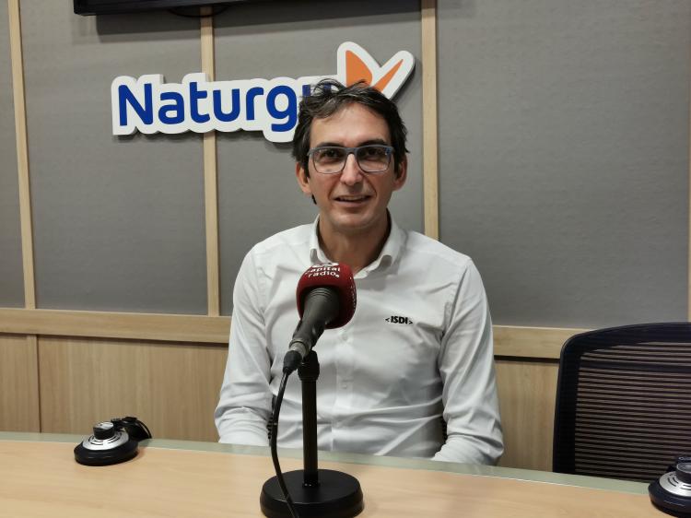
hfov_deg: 44.8
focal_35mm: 42
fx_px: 838
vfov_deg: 34.3
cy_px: 259
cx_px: 346
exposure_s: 1/50
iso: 100
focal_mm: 5.56
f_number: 1.6
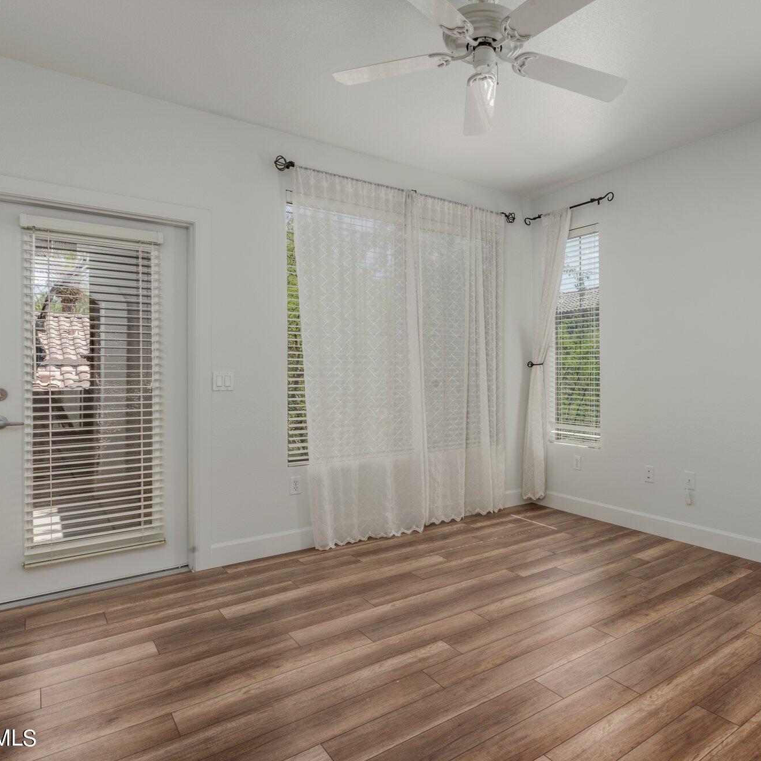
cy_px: 382
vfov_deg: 72.1
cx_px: 492
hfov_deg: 70.5
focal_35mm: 21
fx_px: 522
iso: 400
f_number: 13
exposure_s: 1/3
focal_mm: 16
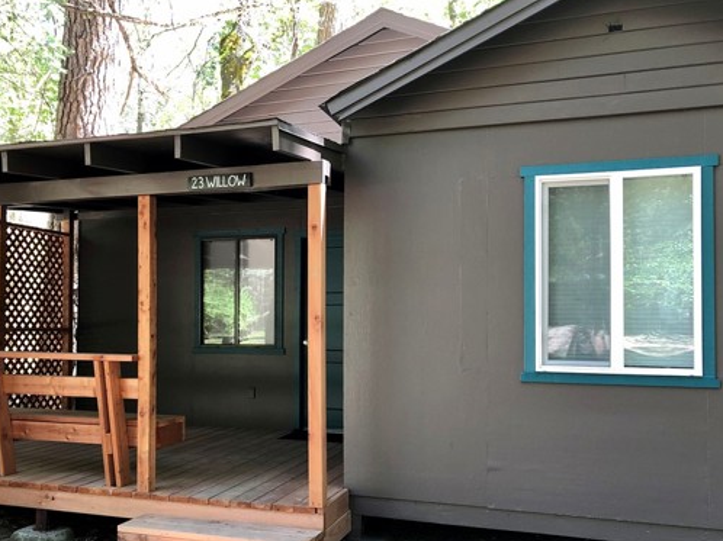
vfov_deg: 39.5
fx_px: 752
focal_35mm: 36
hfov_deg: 51.0
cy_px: 310
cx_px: 289
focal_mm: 3.99
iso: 32
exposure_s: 1/30
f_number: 1.8
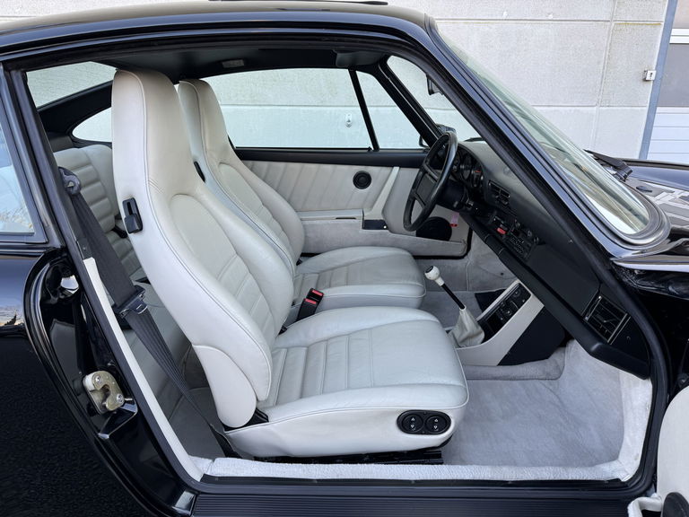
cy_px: 258
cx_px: 344
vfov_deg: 56.8
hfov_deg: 71.6
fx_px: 478
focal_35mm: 24
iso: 64
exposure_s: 1/253
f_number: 1.78
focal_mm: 6.76
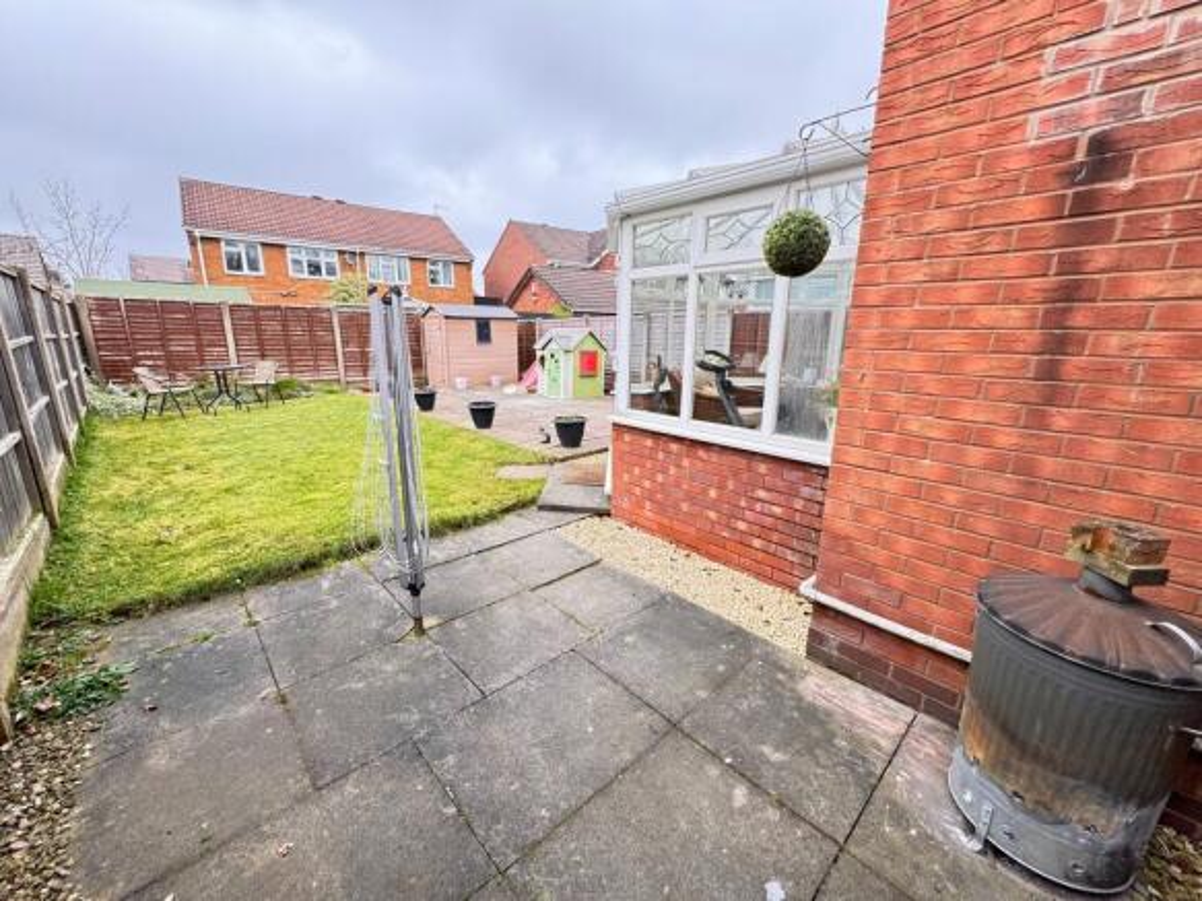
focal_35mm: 14
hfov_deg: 102.1
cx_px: 601
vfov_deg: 85.7
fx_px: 486
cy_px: 450
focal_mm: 2.22
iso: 125
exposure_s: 1/99
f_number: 2.2
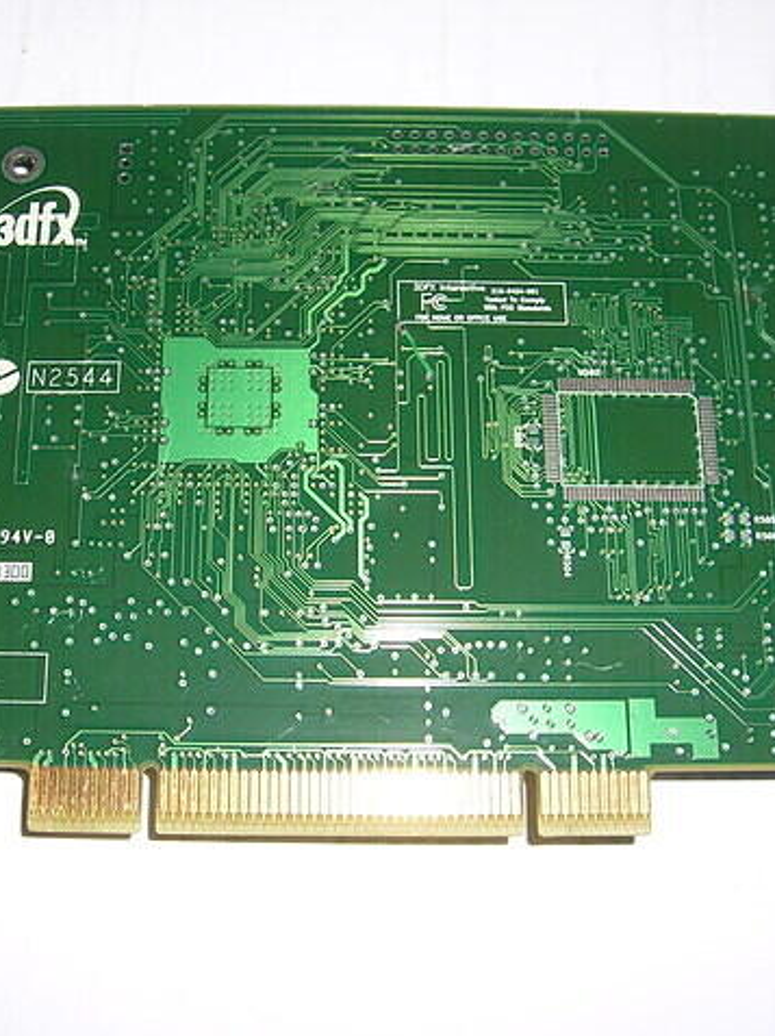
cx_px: 334
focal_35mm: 47
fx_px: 1405
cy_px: 519
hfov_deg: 30.8
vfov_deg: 40.5
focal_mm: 5.4
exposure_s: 1/60.1
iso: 50
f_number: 4.8
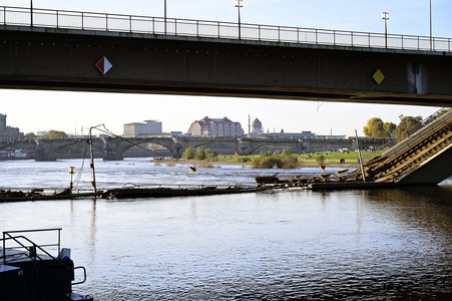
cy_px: 150
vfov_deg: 19.4
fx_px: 878
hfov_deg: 28.9
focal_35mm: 70
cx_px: 226
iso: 100
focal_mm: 70
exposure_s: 1/400
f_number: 4
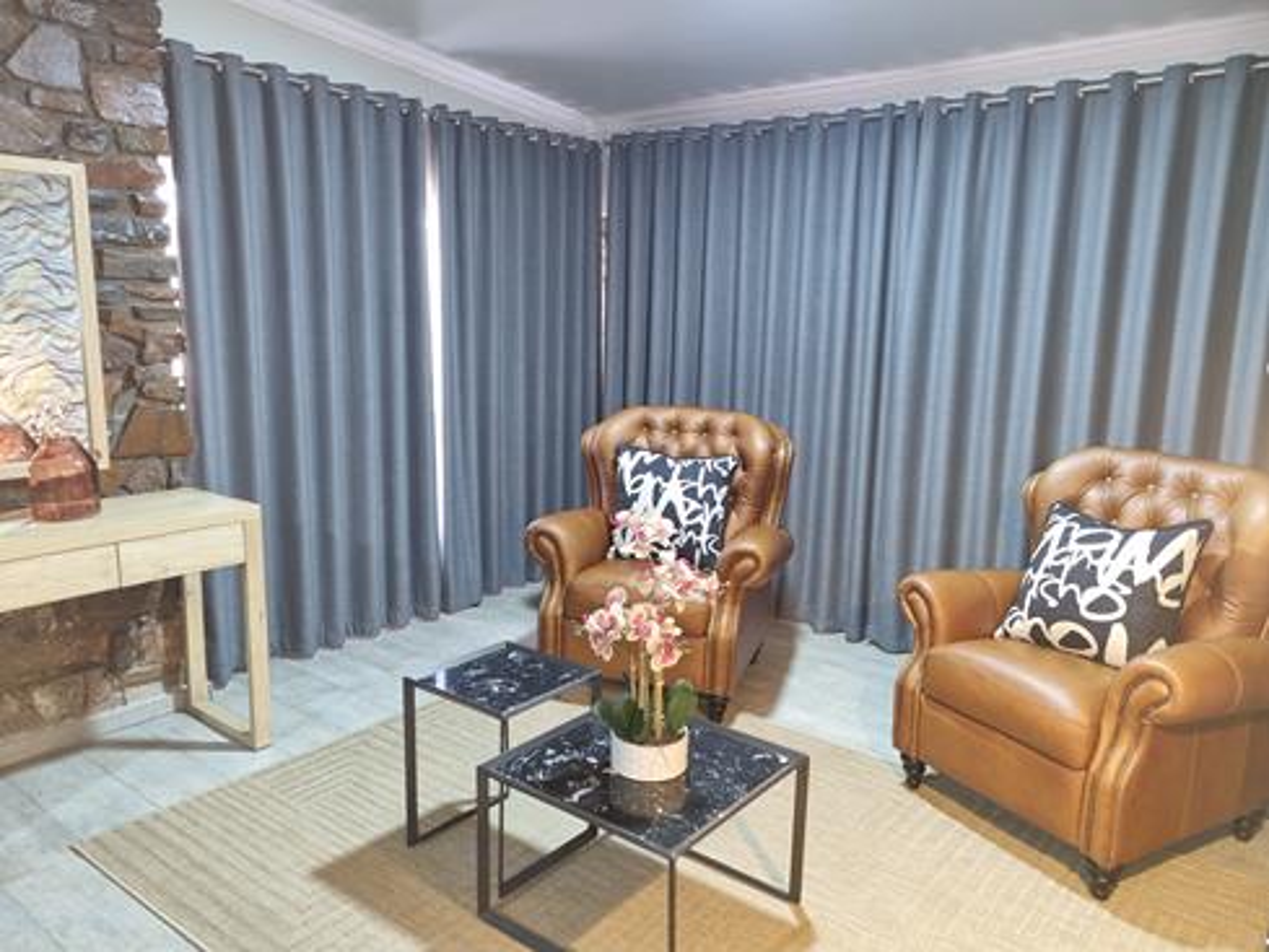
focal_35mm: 26
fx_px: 953
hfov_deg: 67.3
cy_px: 476
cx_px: 634
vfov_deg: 53.1
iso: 640
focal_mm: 5.4
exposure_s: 1/50
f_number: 1.8
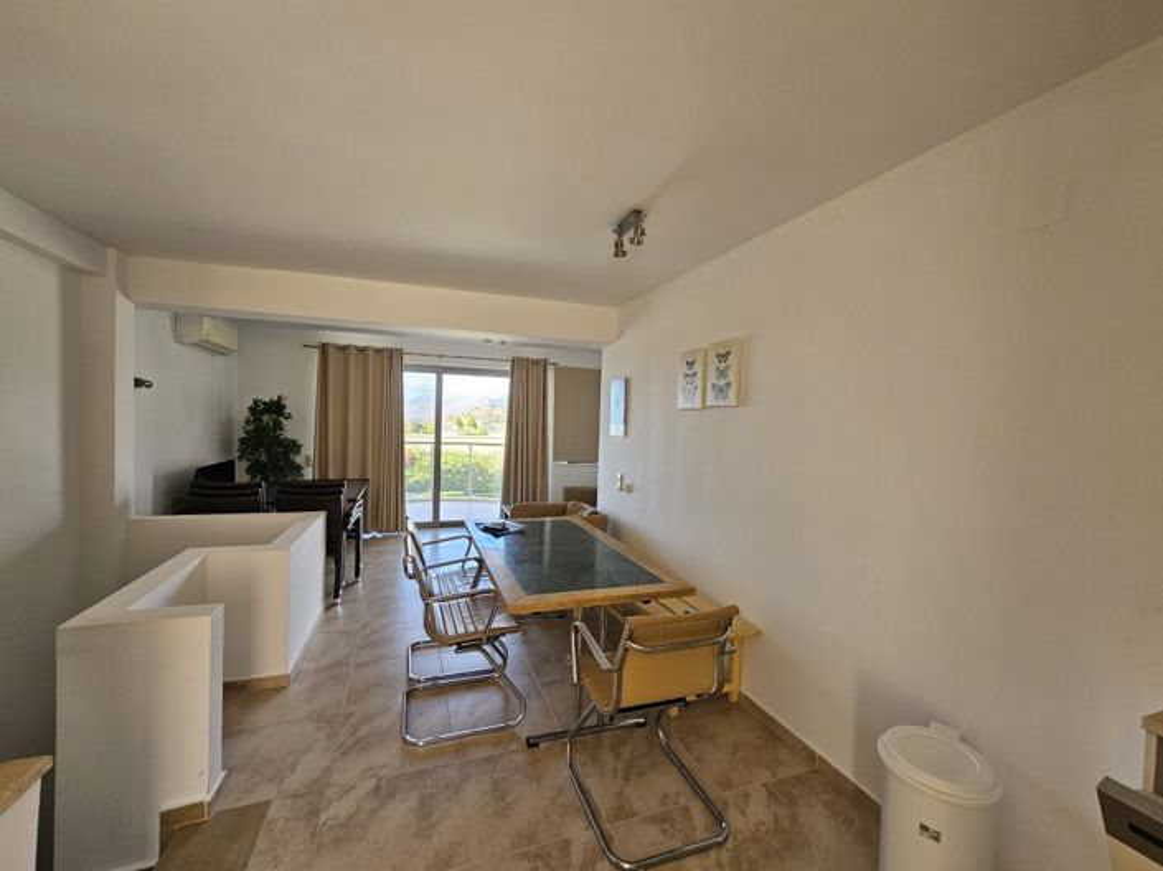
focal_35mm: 13
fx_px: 437
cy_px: 436
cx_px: 582
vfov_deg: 89.9
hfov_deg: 106.2
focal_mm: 2.2
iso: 64
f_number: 2.2
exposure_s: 1/50
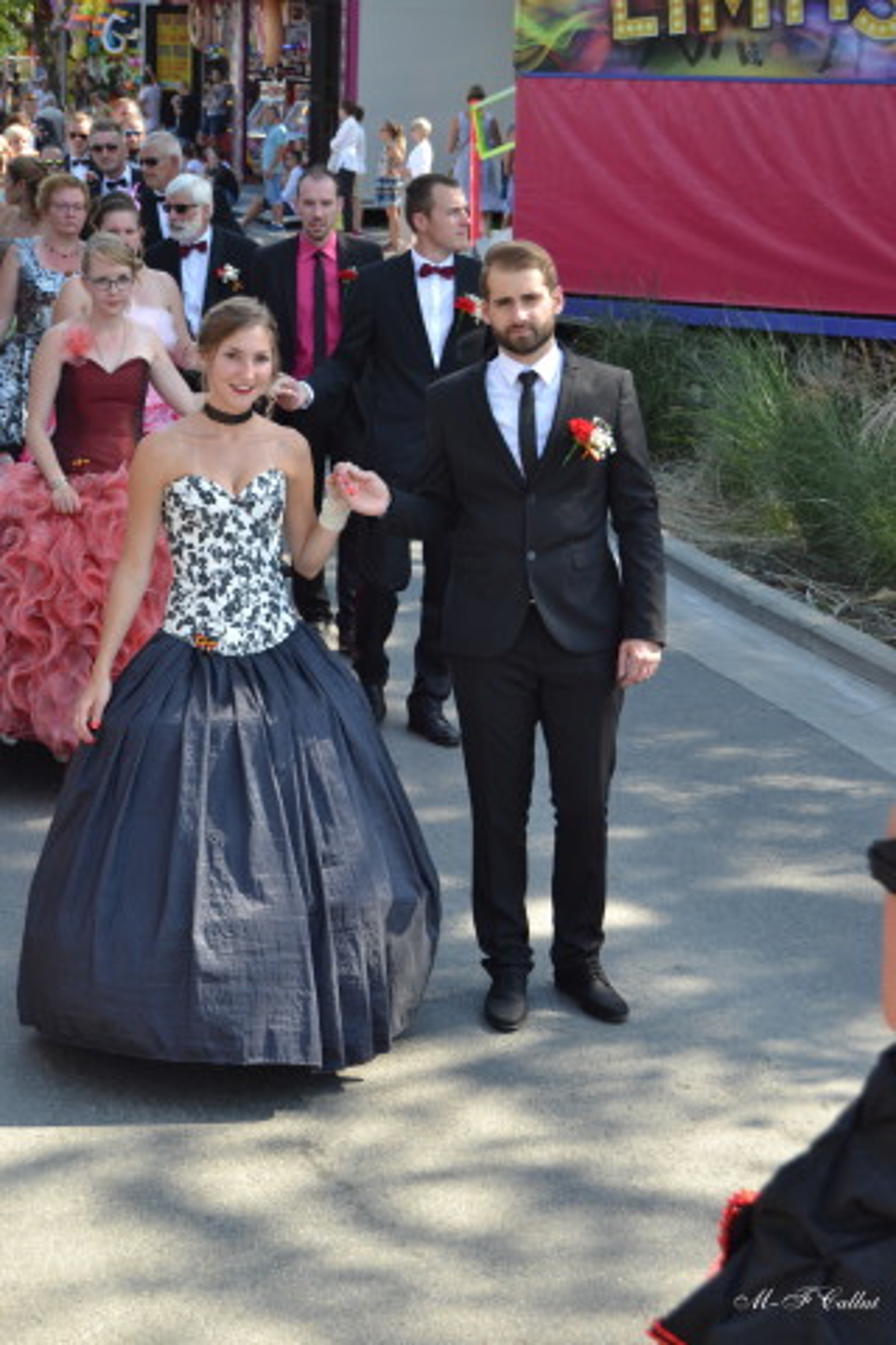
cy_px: 672
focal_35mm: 68
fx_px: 2520
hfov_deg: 20.2
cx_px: 448
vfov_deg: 29.9
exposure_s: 1/125
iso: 140
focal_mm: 45
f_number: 5.6
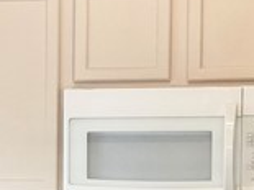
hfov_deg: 11.4
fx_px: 1261
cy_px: 236
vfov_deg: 8.5
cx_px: 0
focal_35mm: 172
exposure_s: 1/120
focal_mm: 4.25
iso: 80
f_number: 1.8
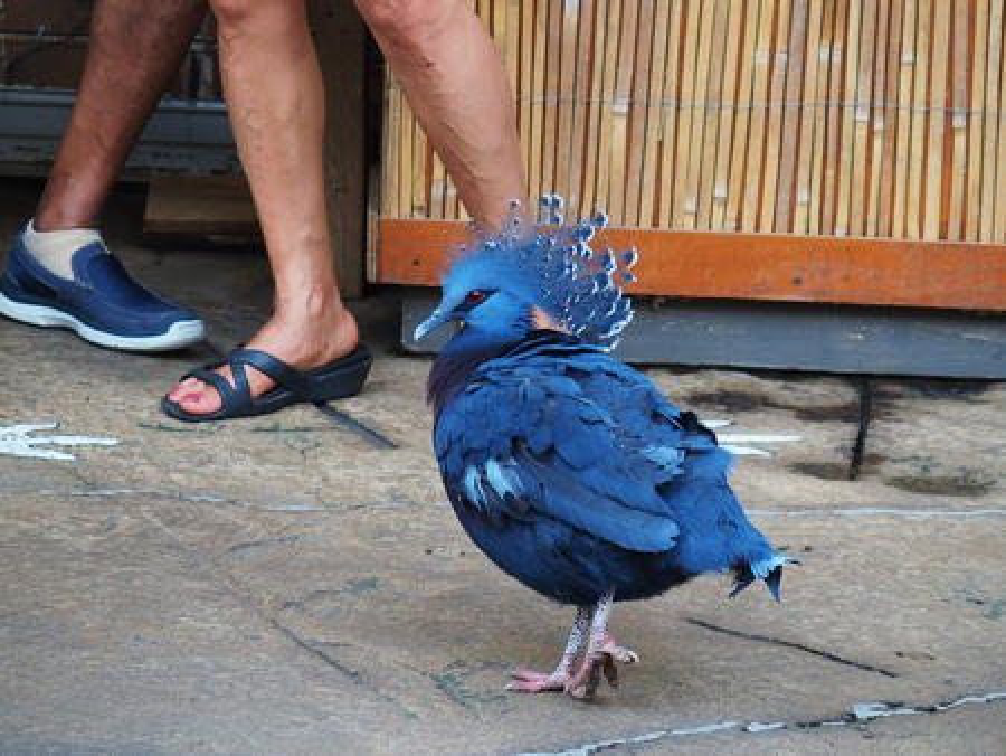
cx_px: 503
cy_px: 378
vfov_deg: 6.8
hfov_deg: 9.0
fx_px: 6397
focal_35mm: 220
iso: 400
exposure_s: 1/200
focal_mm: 46.7
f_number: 2.8
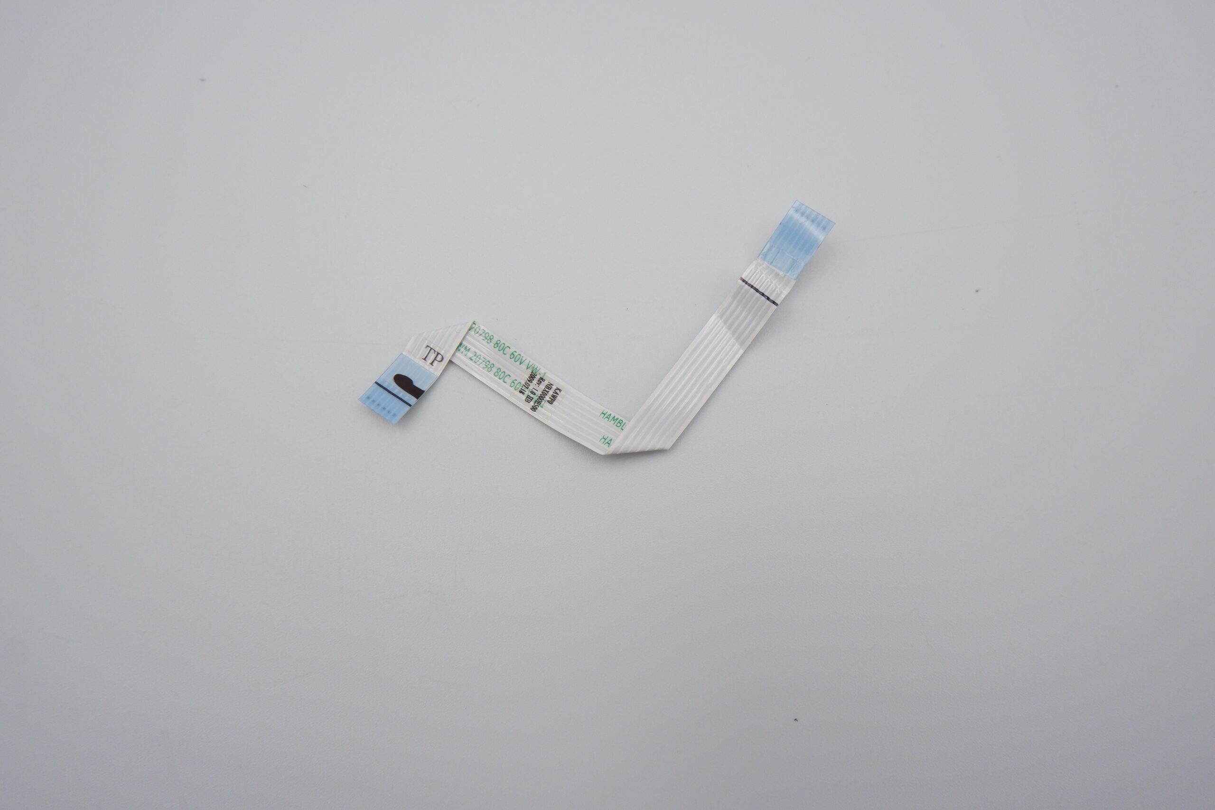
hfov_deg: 76.1
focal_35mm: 23
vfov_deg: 55.1
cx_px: 608
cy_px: 405
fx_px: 776
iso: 1250
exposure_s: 1/420
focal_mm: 15.6
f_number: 8
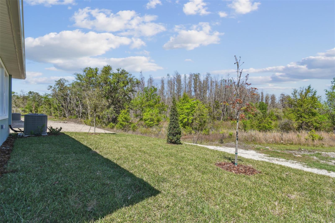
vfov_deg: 77.3
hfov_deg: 100.4
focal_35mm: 15
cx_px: 168
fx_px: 140
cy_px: 112
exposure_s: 1/320
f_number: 7.1
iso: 100
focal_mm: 10
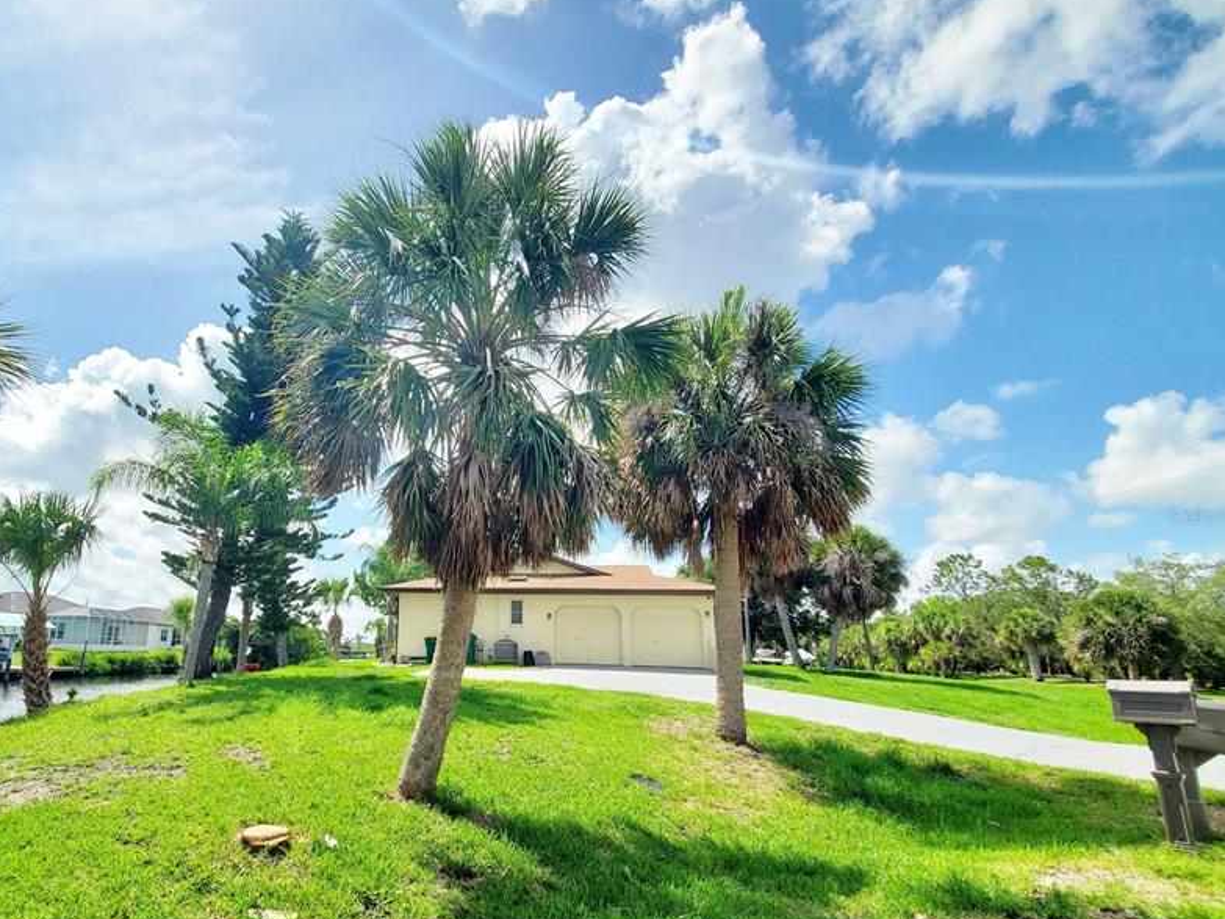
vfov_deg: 74.4
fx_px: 602
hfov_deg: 89.3
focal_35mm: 17
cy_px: 515
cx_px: 462
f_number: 2.2
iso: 50
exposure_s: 1/1476
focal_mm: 1.8
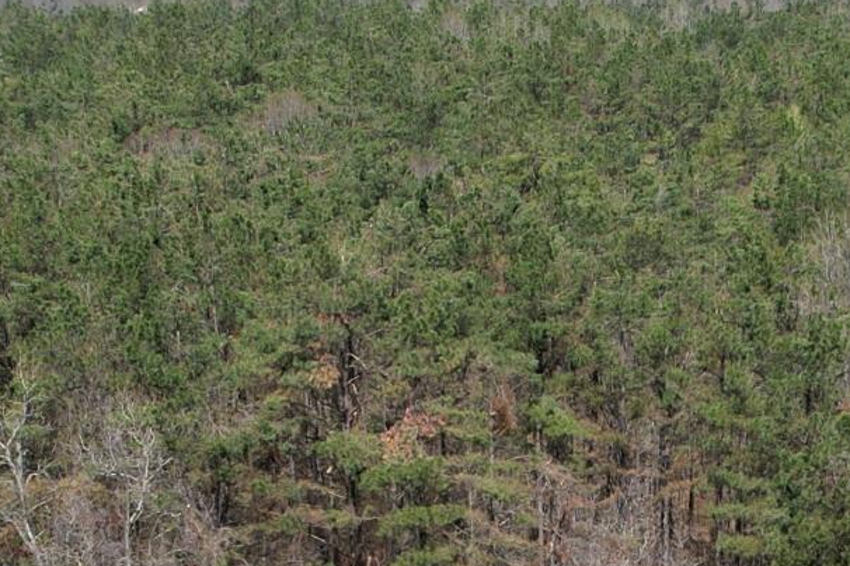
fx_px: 2573
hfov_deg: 18.6
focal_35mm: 109
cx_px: 658
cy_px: 856
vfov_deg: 12.0
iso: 110
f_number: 2.8
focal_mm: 8.38
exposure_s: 1/1600
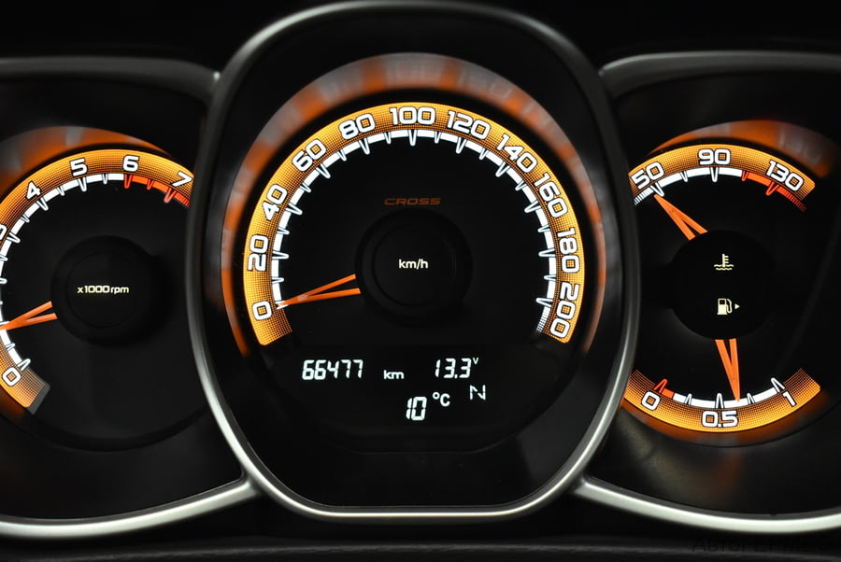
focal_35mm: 60
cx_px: 420
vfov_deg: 22.7
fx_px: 1403
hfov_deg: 33.4
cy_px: 281
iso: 2500
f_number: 4.8
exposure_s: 1/50
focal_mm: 40
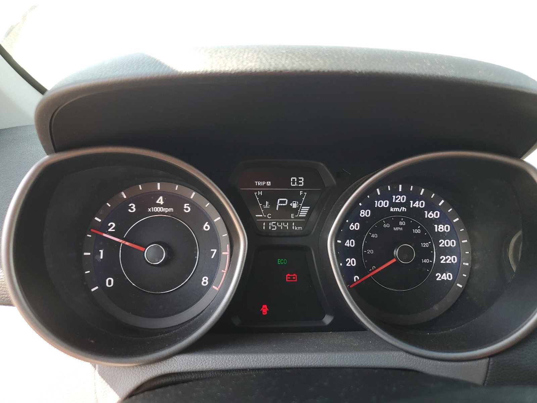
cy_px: 202
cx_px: 268
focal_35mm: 26
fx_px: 403
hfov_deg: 67.3
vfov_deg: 53.1
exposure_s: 1/175
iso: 50
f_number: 1.5
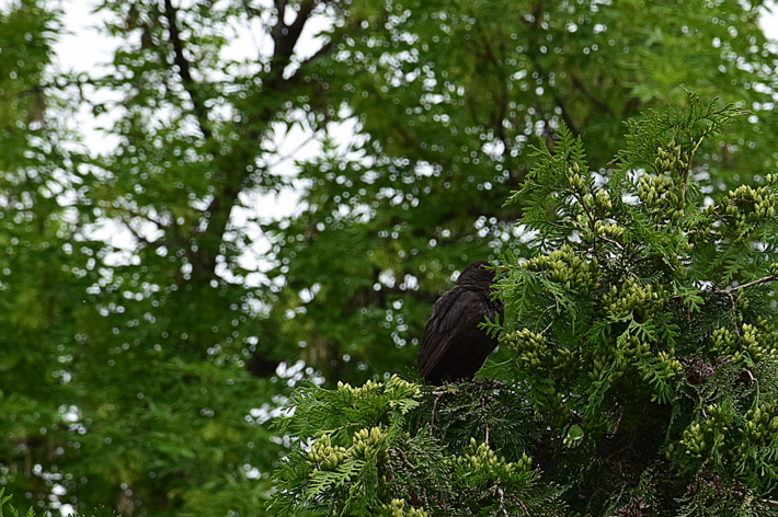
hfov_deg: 11.6
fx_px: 3834
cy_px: 238
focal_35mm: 178
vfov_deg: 7.7
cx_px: 374
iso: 400
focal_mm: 105
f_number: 11
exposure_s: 1/500
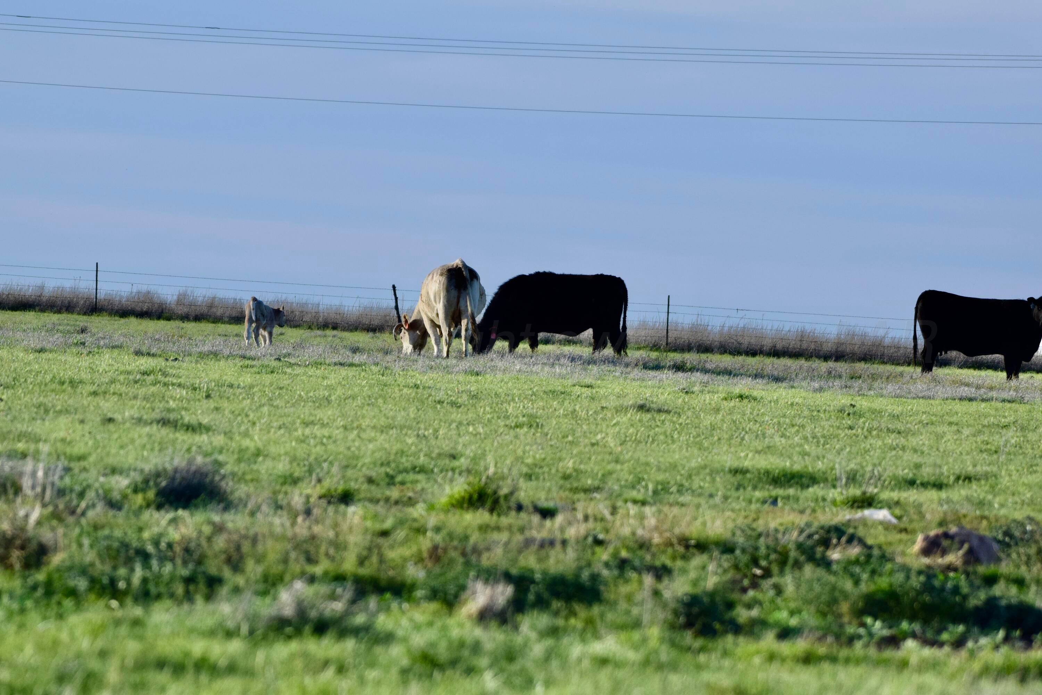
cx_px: 521
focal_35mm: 300
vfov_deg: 4.6
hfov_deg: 6.9
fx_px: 8683
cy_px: 348
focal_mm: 200
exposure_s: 1/1600
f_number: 5.6
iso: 400
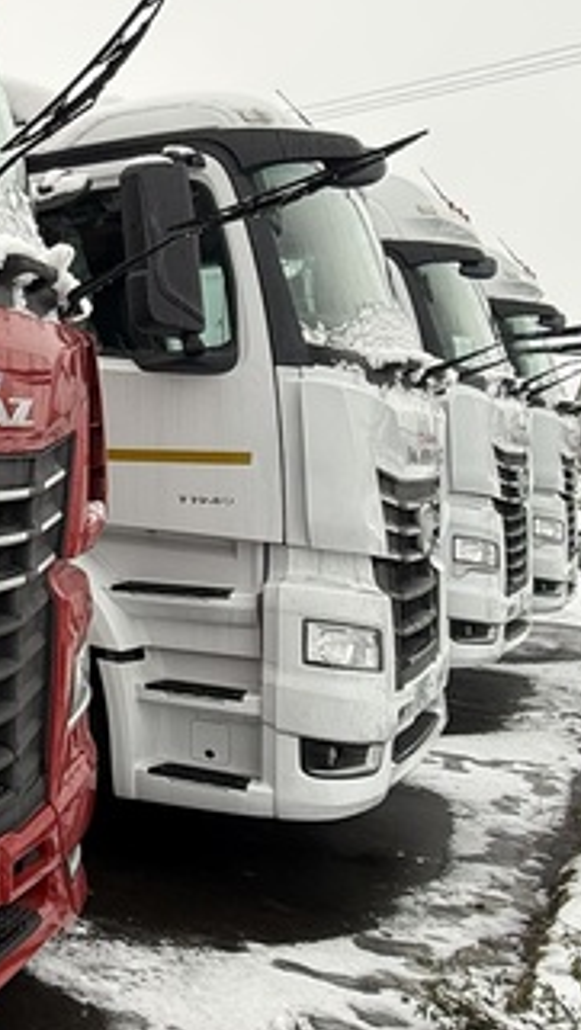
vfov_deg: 52.7
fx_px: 1039
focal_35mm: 38
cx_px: -456
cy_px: 472
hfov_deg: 21.3
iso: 64
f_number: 2.2
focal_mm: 2.22
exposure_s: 1/128
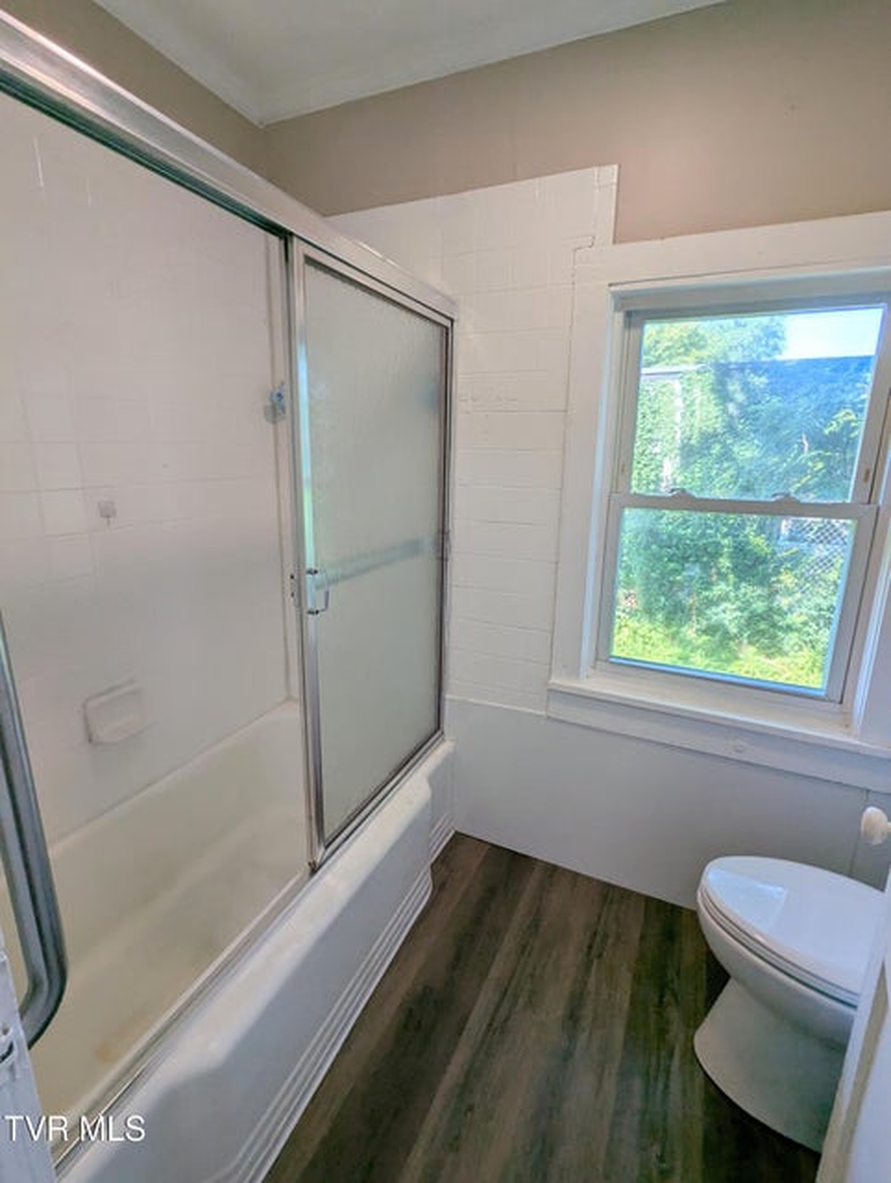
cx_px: 446
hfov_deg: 78.3
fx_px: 548
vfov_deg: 94.4
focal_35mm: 16
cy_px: 592
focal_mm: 2.35
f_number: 2.2
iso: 55
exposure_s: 1/222
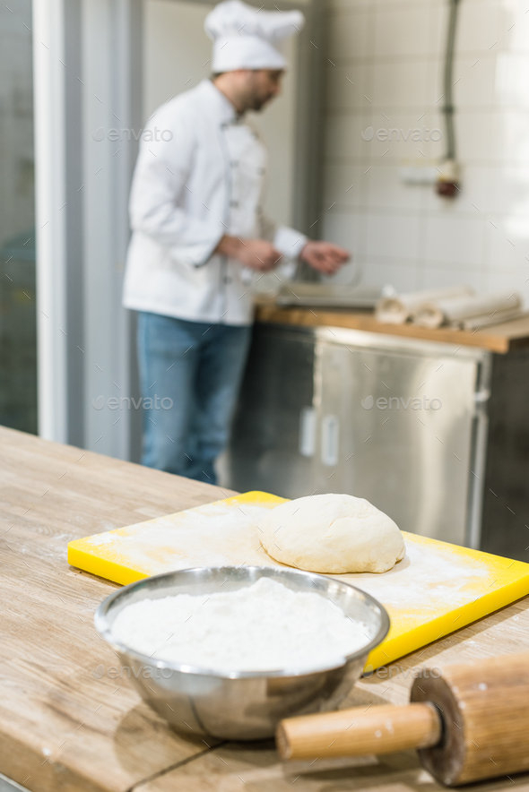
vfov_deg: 39.6
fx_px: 1101
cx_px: 264
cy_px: 396
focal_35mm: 50
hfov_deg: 27.0
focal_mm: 50
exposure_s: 1/160
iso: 400
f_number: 3.5
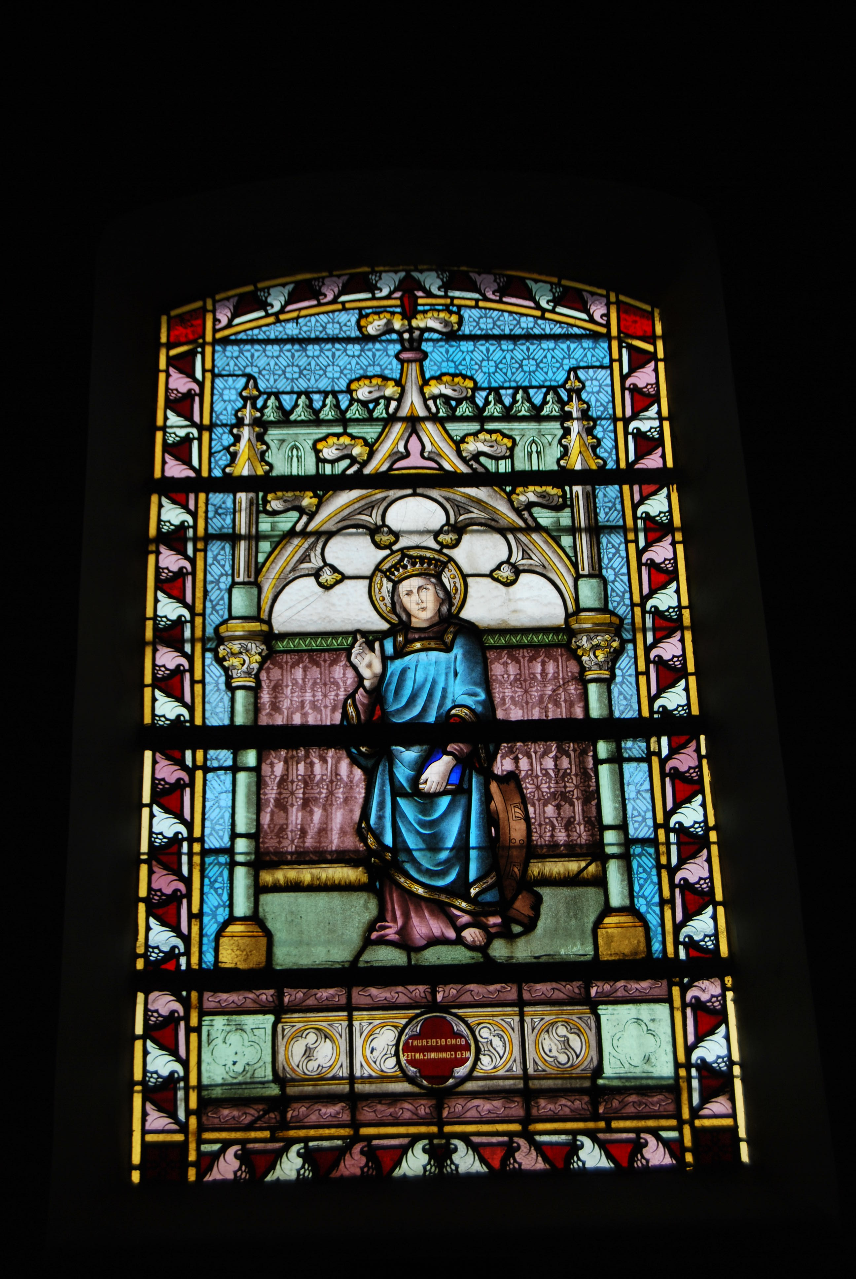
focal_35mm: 57
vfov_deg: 35.0
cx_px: 428
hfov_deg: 23.8
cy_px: 640
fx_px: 2027
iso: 100
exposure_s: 1/160
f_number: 6.3
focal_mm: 38
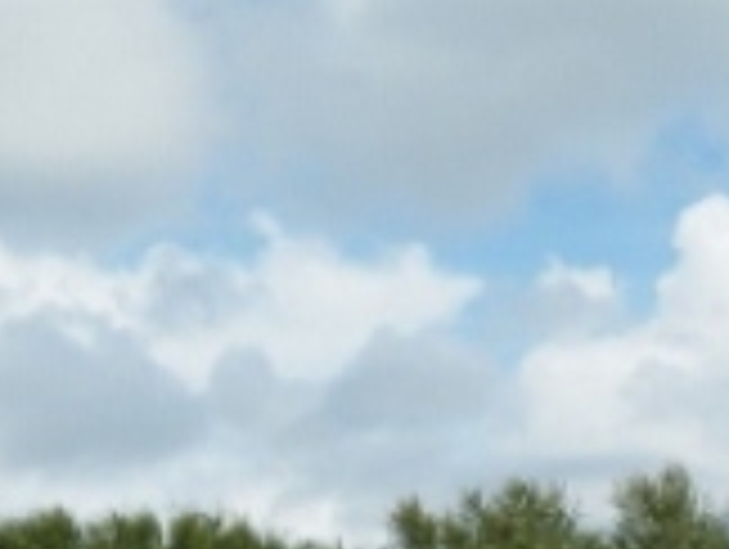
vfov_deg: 14.5
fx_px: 2151
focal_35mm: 102
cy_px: 288
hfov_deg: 17.9
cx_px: -243
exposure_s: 1/160
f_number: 9.7
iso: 80
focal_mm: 6
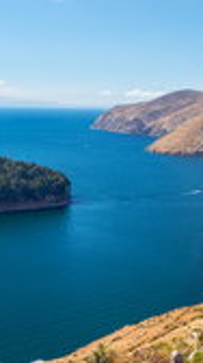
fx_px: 673
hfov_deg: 15.8
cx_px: 300
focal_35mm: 70
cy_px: 144
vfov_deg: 30.1
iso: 220
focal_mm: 28
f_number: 8
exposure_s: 1/200
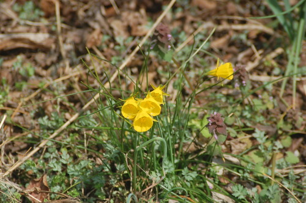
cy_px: 102
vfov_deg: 4.6
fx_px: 2547
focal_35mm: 300
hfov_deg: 6.9
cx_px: 153
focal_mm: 200
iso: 400
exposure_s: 1/1250
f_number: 5.6
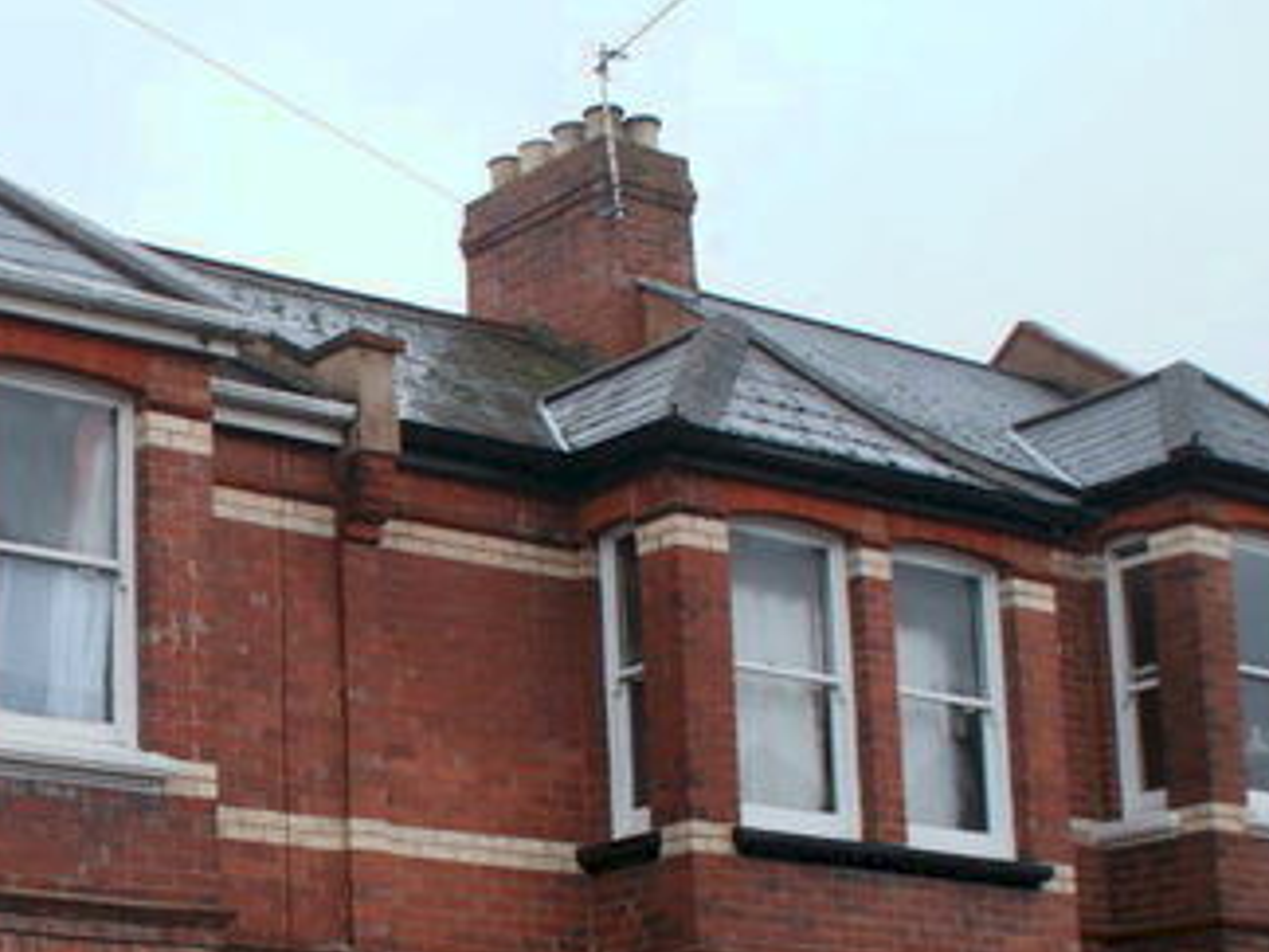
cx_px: 8
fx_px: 2969
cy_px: 850
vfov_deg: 17.9
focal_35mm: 81
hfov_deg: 23.2
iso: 100
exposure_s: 1/40
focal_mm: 26
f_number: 4.5
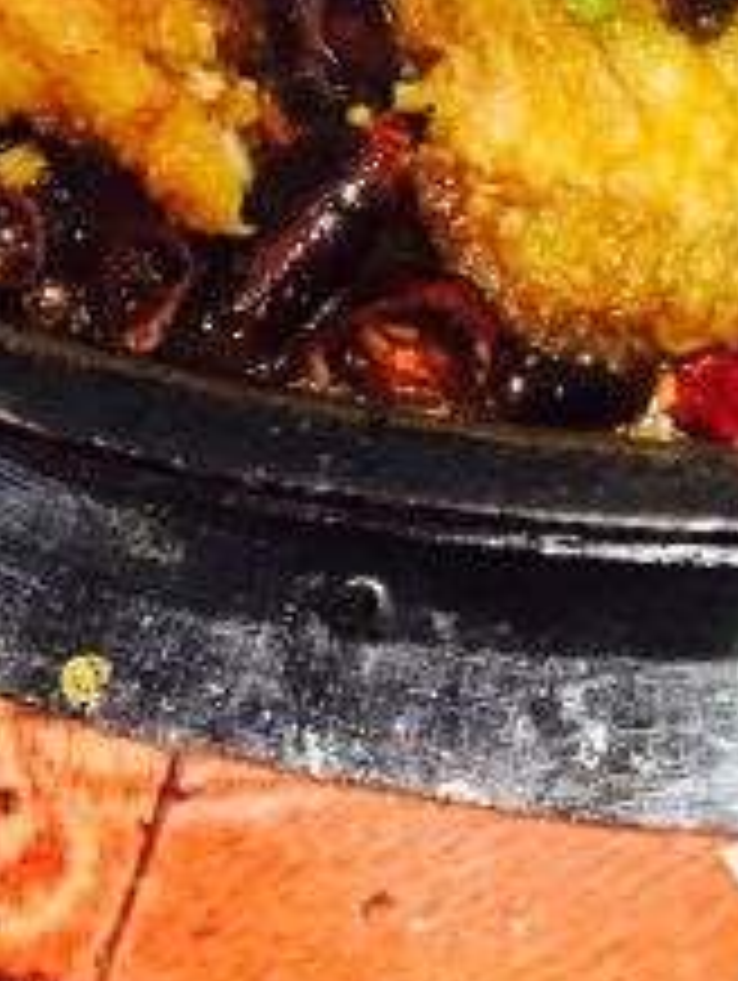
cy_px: -446
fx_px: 2638
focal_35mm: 93
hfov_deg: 15.7
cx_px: 668
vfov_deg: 18.8
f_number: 2.2
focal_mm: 4.15
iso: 250
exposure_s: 1/25
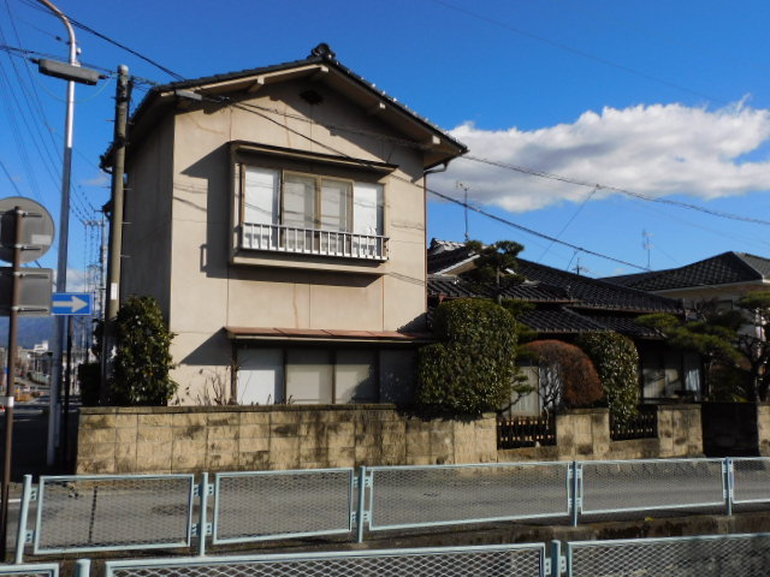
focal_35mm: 33
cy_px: 288
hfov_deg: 55.4
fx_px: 734
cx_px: 385
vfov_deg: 42.9
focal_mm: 5.9
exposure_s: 1/1250
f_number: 4
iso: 125
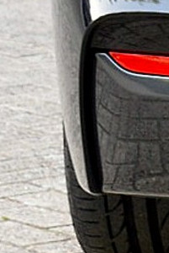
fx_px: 2553
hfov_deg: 3.6
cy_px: -155
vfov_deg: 5.6
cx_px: 646
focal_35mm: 363
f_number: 8
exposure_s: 1/80
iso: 400
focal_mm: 38
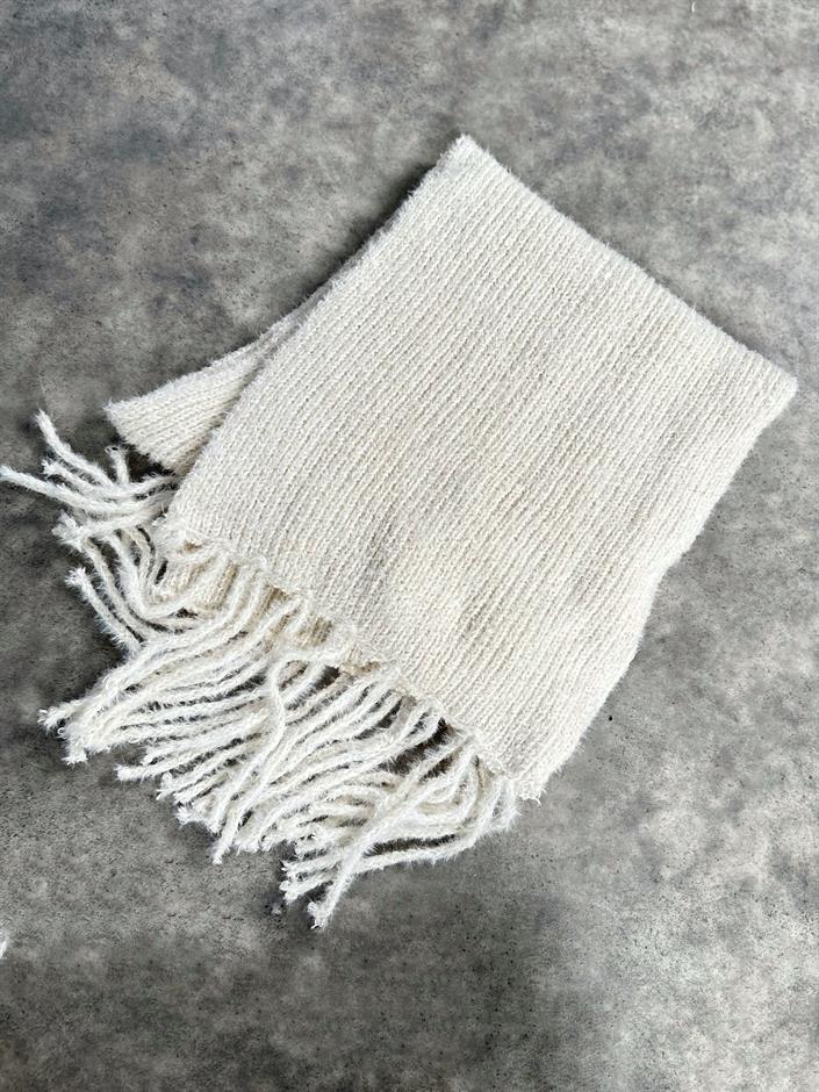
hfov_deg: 56.8
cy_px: 546
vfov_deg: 71.6
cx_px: 410
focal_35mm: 24
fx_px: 757
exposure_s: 1/121
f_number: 1.78
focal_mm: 6.86
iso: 160
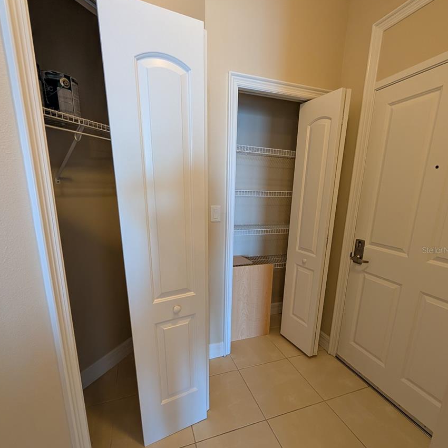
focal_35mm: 15
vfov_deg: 90.7
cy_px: 250
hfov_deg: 91.1
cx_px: 222
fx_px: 220
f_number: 1.7
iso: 326
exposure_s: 1/60
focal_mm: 2.02
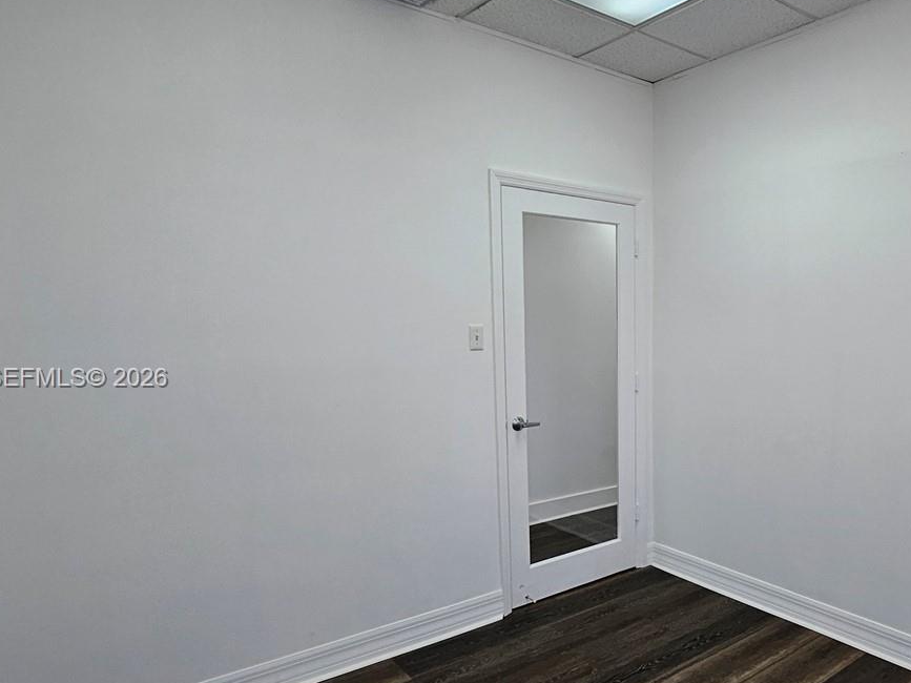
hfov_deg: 67.2
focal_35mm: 24
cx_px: 681
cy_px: 379
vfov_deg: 56.7
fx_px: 632
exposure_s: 1/60
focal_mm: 1.74
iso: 64
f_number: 2.2
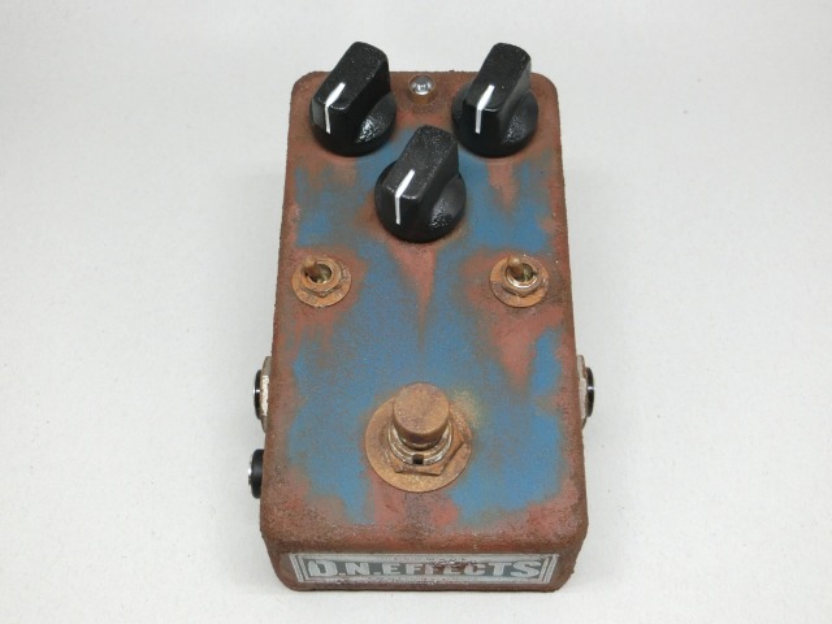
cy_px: 312
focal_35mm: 45
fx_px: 1082
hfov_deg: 42.1
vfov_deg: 32.2
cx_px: 416
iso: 200
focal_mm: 8
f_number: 4.4
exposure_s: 1/125
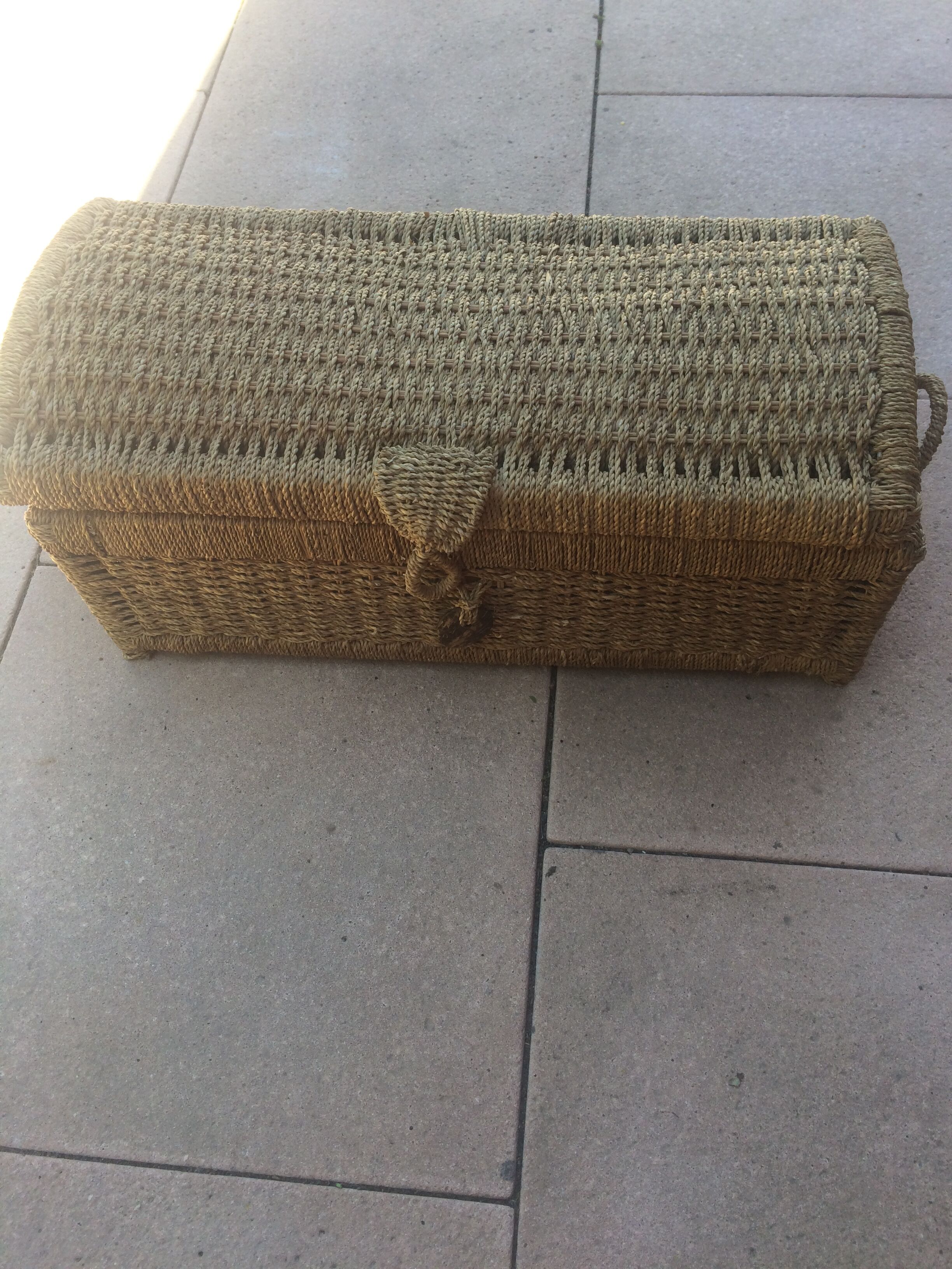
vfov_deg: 61.7
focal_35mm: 29
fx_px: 1063
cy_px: 634
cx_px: 476
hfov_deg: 48.2
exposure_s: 1/345
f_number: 2.2
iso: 32
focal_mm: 4.15
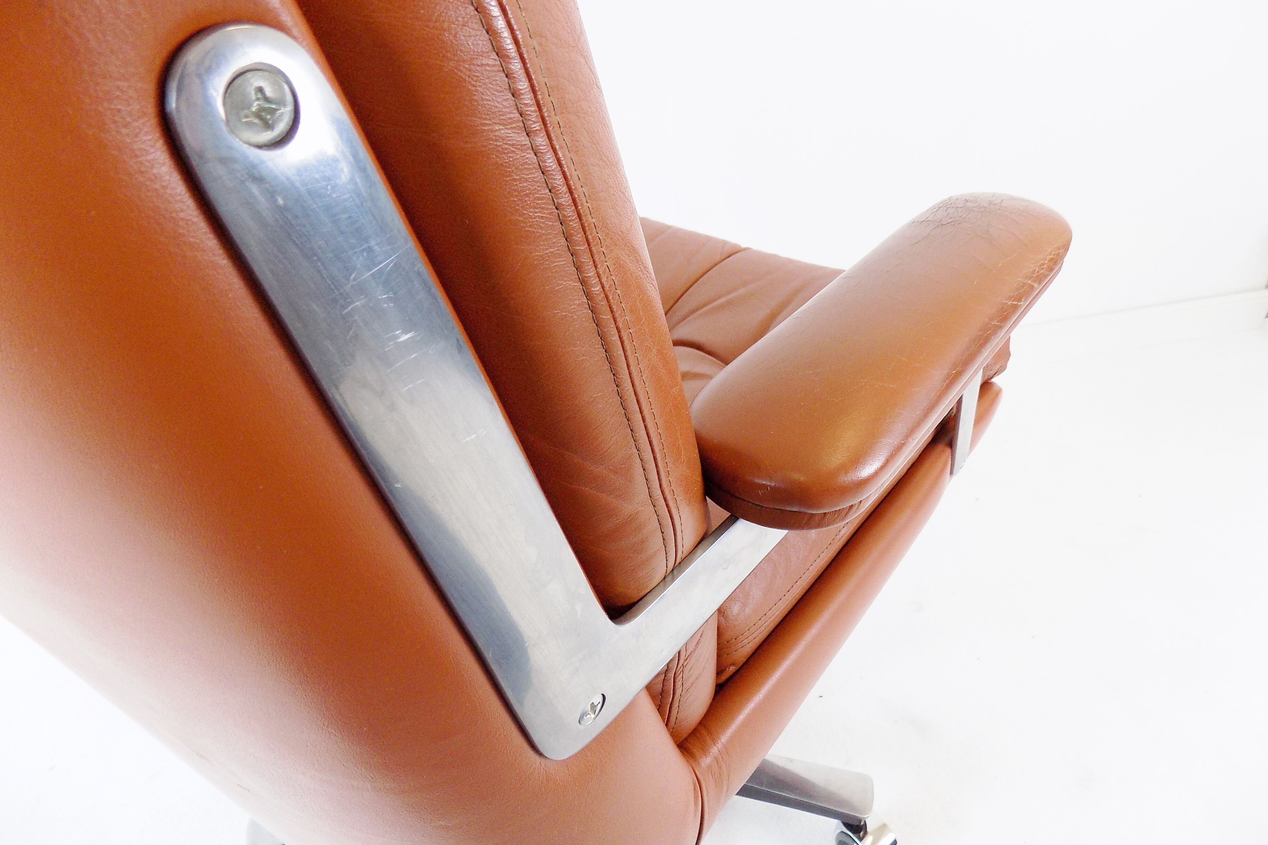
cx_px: 633
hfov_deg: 73.7
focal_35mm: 24
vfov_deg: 53.1
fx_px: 845
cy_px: 389
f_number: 3.1
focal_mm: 4
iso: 160
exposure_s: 1/30
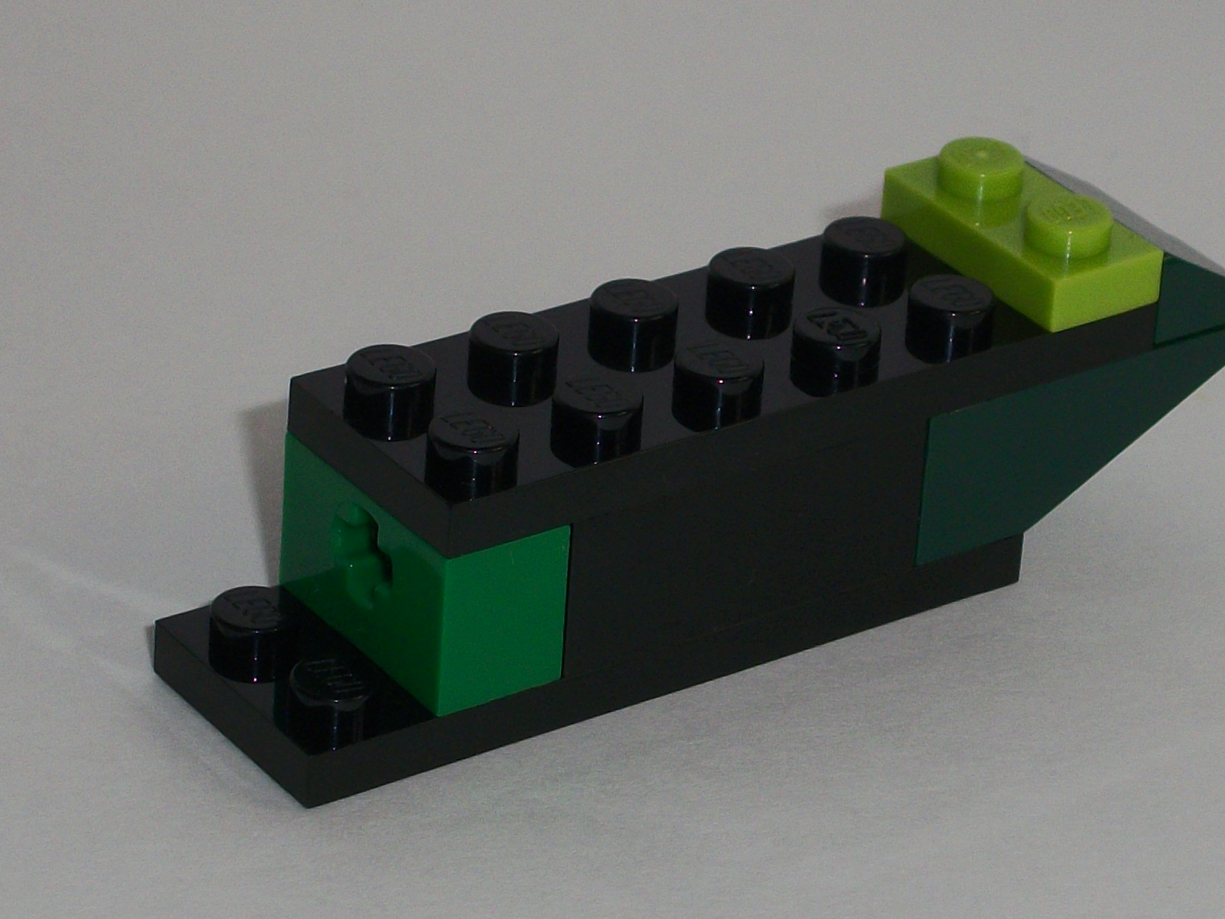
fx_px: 5803
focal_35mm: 164
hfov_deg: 12.0
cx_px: 724
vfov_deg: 9.0
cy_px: 423
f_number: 4.5
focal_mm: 12.1
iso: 80
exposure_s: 1/50
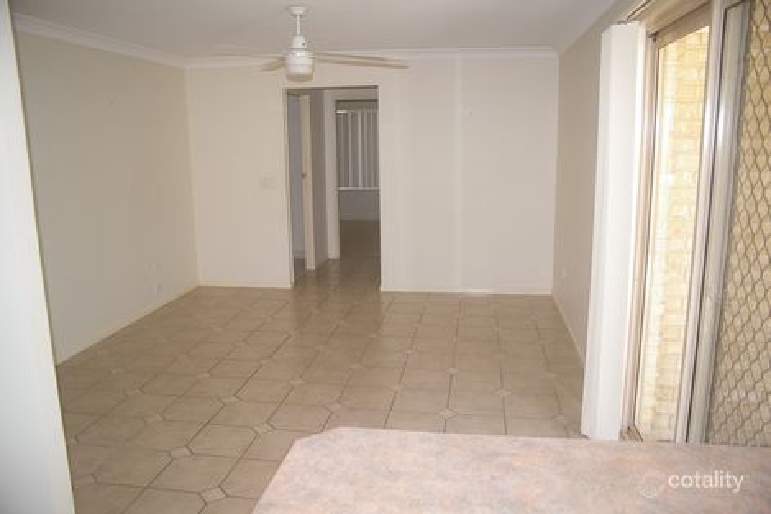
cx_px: 386
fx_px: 578
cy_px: 257
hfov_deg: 67.4
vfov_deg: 47.9
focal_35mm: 27
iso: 200
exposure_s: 1/30
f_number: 3.5
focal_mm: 18
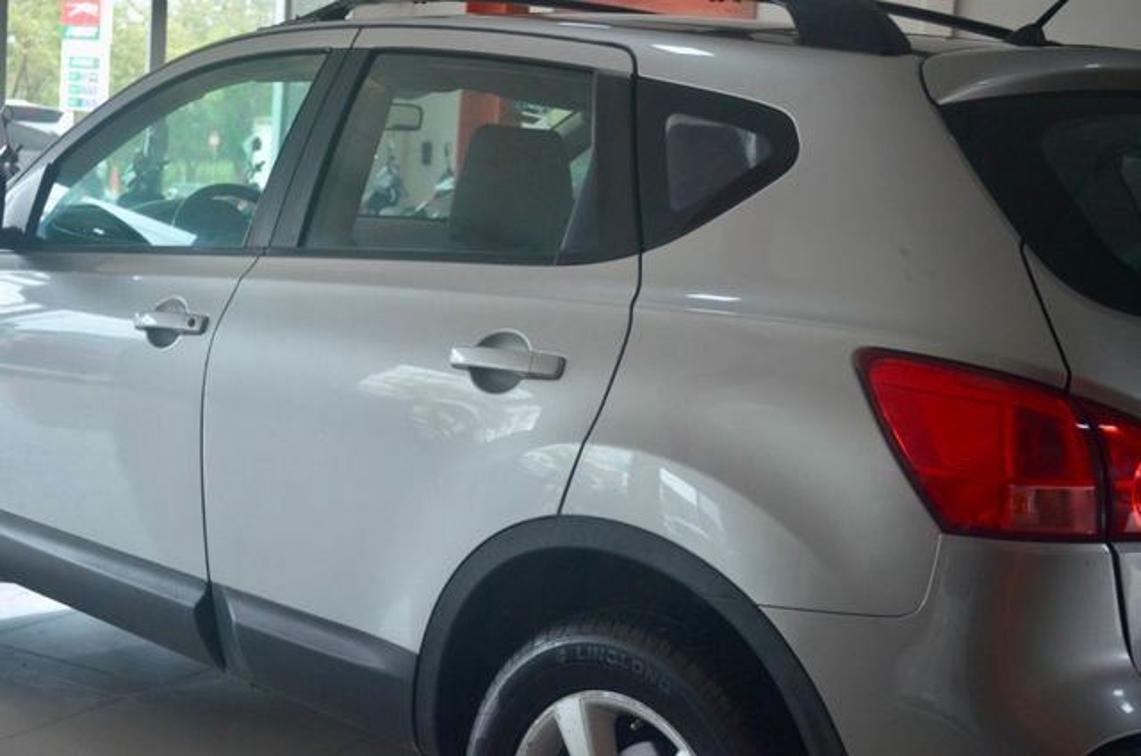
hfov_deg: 36.9
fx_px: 1708
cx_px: 570
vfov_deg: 25.0
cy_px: 378
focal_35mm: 54
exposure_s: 1/160
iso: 500
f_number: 5
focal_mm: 36
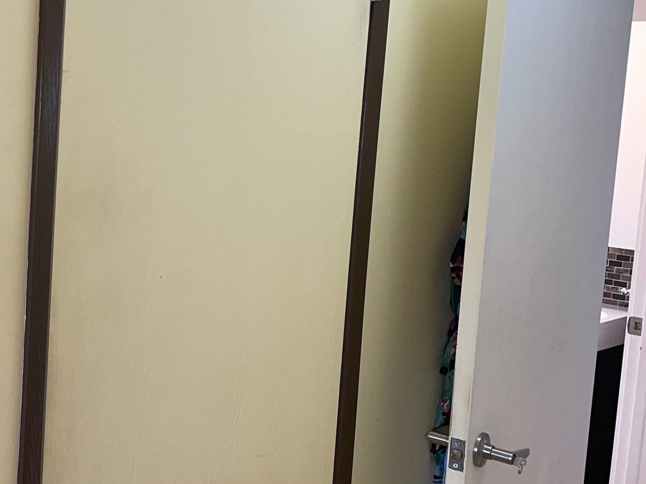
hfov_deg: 33.8
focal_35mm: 53
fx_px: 989
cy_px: 215
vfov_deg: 27.5
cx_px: 40
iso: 32
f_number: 1.6
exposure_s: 1/29
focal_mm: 4.2
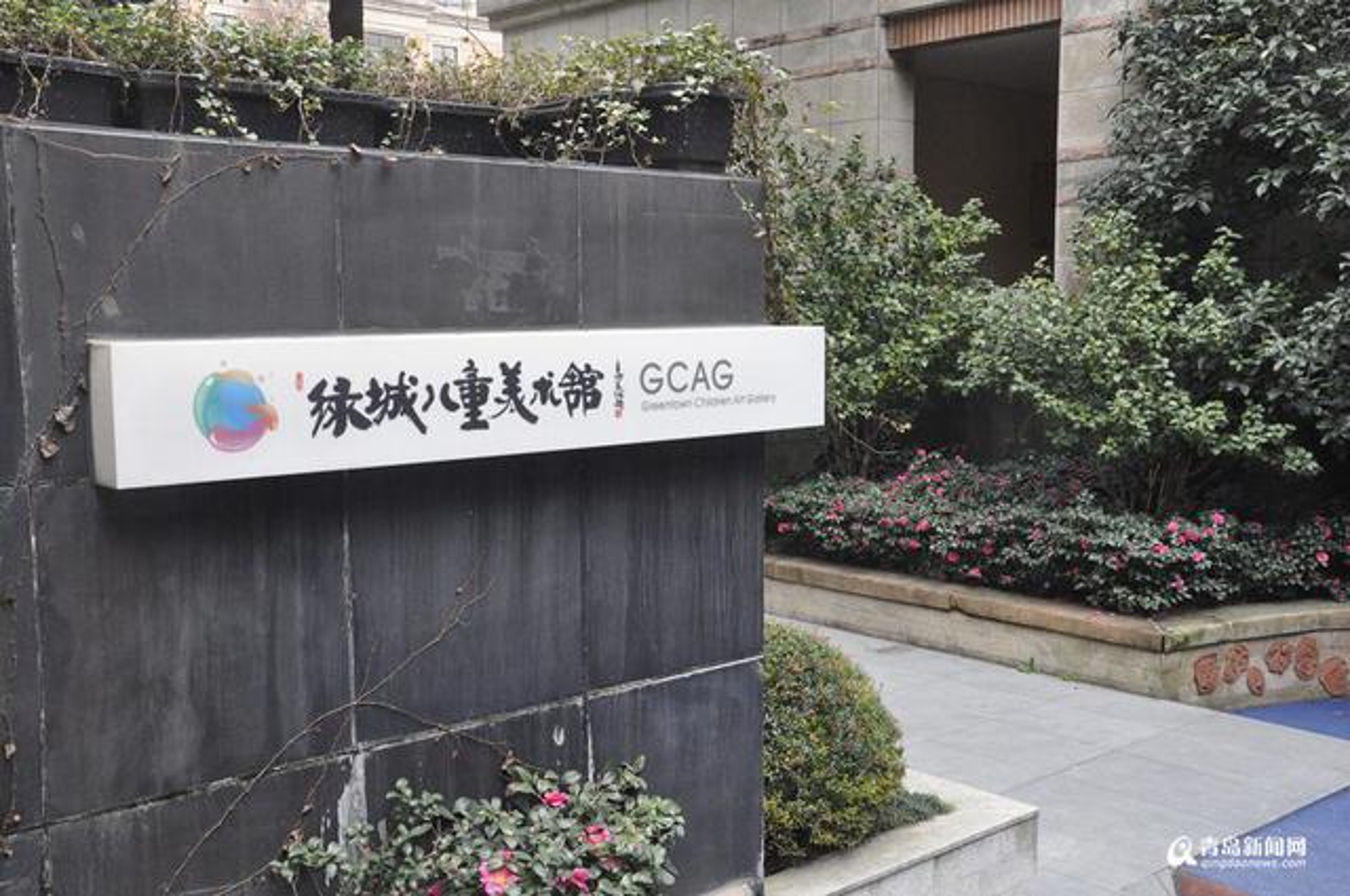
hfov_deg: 51.3
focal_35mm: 38
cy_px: 448
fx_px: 1404
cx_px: 675
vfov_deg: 35.4
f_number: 9
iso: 2000
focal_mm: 25
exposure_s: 1/320
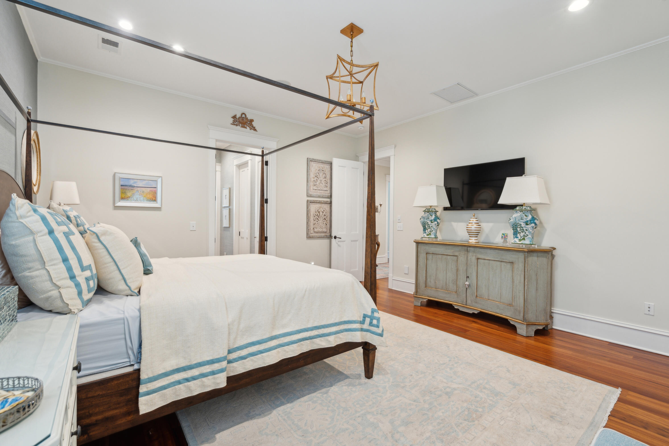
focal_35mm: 16
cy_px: 223
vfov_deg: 73.7
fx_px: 297
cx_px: 334
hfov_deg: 96.7
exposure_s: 1/6
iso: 400
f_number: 7.1
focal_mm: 16
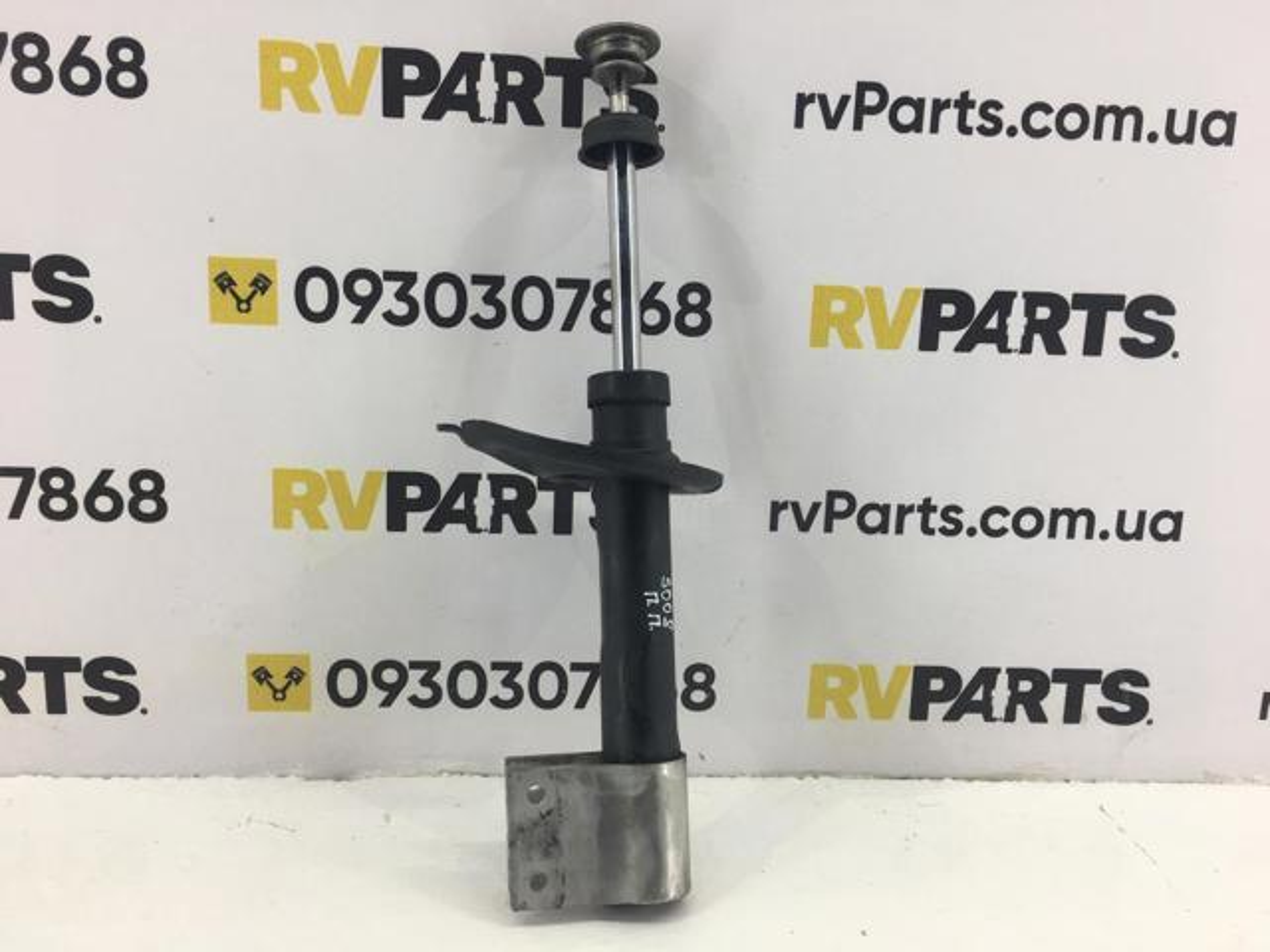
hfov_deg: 61.7
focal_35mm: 29
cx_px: 635
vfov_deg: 48.2
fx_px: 1064
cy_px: 476
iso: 40
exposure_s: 1/100
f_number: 2.2
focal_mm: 4.15
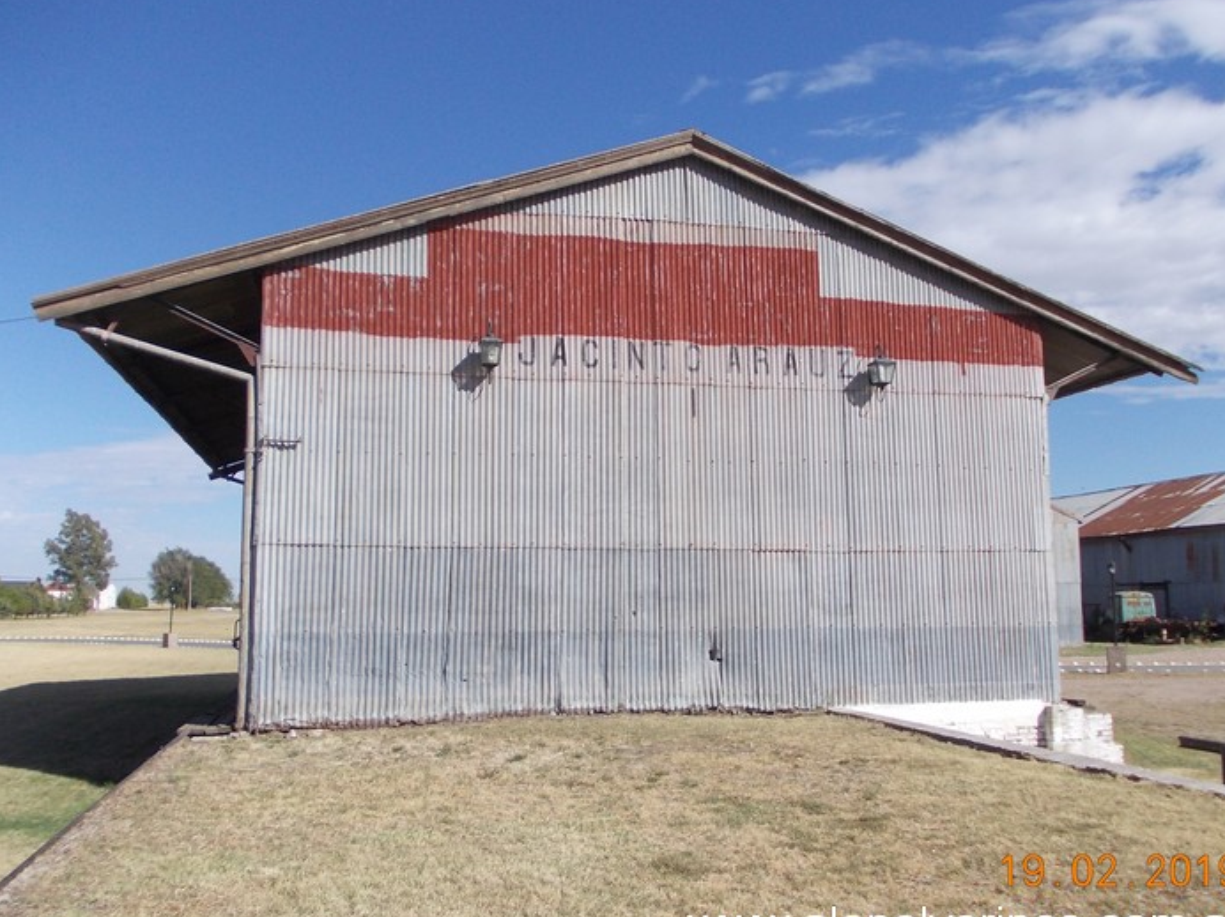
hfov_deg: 58.4
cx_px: 632
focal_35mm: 31
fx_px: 1096
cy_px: 483
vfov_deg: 45.4
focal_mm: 4
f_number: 5.4
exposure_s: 1/500
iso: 80
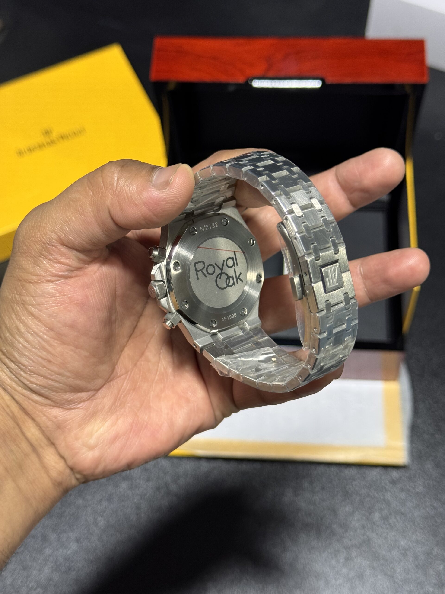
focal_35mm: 48
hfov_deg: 30.3
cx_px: 222
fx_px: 823
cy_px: 297
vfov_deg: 39.7
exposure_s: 1/51
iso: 160
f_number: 1.78
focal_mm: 6.76
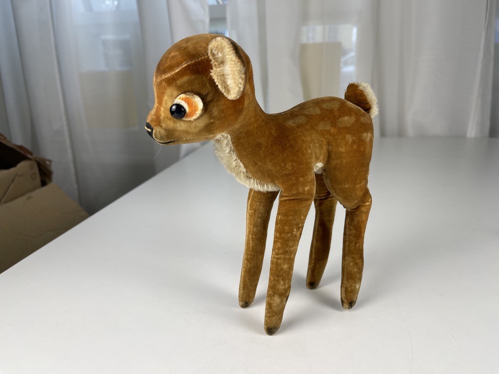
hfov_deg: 69.4
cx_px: 250
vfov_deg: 54.9
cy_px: 187
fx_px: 360
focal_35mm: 25
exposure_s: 1/112
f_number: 1.6
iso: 32
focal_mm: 5.1
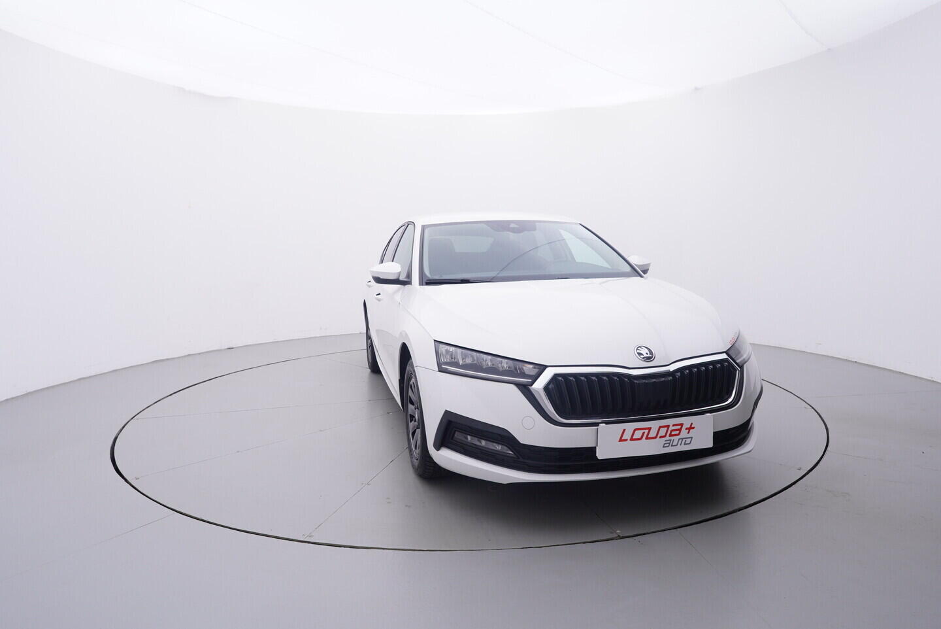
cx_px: 470
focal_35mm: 22
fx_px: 588
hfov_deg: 77.3
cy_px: 314
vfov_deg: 56.2
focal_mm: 15
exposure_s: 1/80
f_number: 5
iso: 200
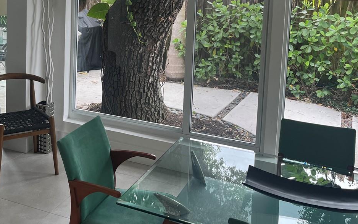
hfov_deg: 41.8
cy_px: 15
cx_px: 108
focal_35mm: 47
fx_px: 459
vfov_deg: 26.3
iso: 64
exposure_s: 1/122
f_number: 1.6
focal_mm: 5.1
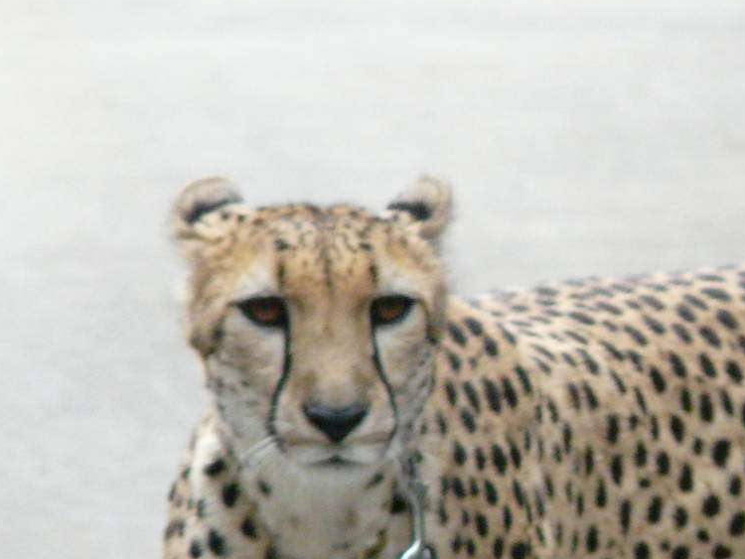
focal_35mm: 1075
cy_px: 298
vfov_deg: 1.4
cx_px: 408
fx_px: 23143
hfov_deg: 1.8
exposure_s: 1/320
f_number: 4.2
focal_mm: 82.8
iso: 400
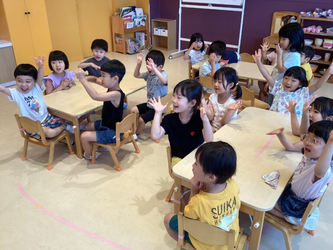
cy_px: 125
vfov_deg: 45.4
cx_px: 166
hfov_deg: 58.4
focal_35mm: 31
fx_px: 298
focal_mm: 3.3
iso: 100
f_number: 2.4
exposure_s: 1/100
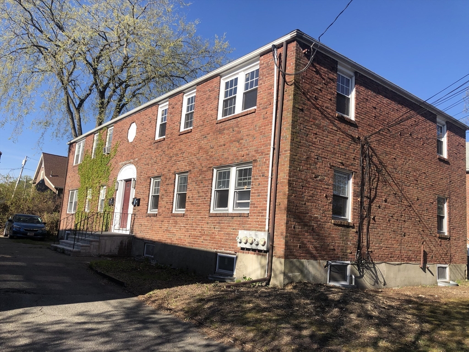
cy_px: 176
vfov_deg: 49.7
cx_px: 234
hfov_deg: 63.4
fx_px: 379
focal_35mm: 28
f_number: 1.8
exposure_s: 1/1389
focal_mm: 4
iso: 20
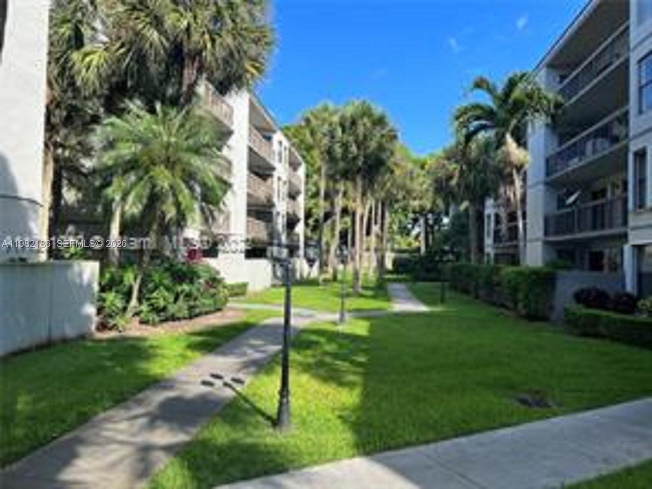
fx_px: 490
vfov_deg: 53.1
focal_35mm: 26
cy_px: 244
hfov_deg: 67.3
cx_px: 326
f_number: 1.5
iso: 50
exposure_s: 1/1724
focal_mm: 5.7
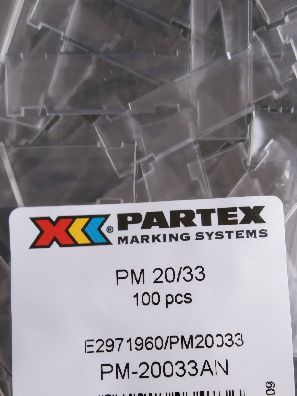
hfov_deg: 35.1
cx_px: 168
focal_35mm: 41
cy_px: 260
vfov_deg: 45.2
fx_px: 469
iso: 102
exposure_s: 1/100
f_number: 2.2
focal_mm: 3.65
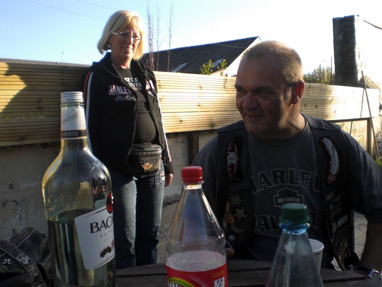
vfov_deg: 37.7
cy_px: 144
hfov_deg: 49.0
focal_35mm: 38
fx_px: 419
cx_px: 191
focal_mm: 6.3
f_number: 3.1
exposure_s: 1/250
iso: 50
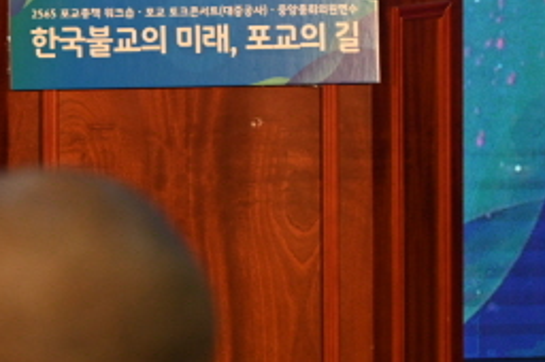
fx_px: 6154
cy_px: 18
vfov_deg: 3.4
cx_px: -119
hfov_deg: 5.1
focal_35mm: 407
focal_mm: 130
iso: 2500
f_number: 6.3
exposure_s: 1/160
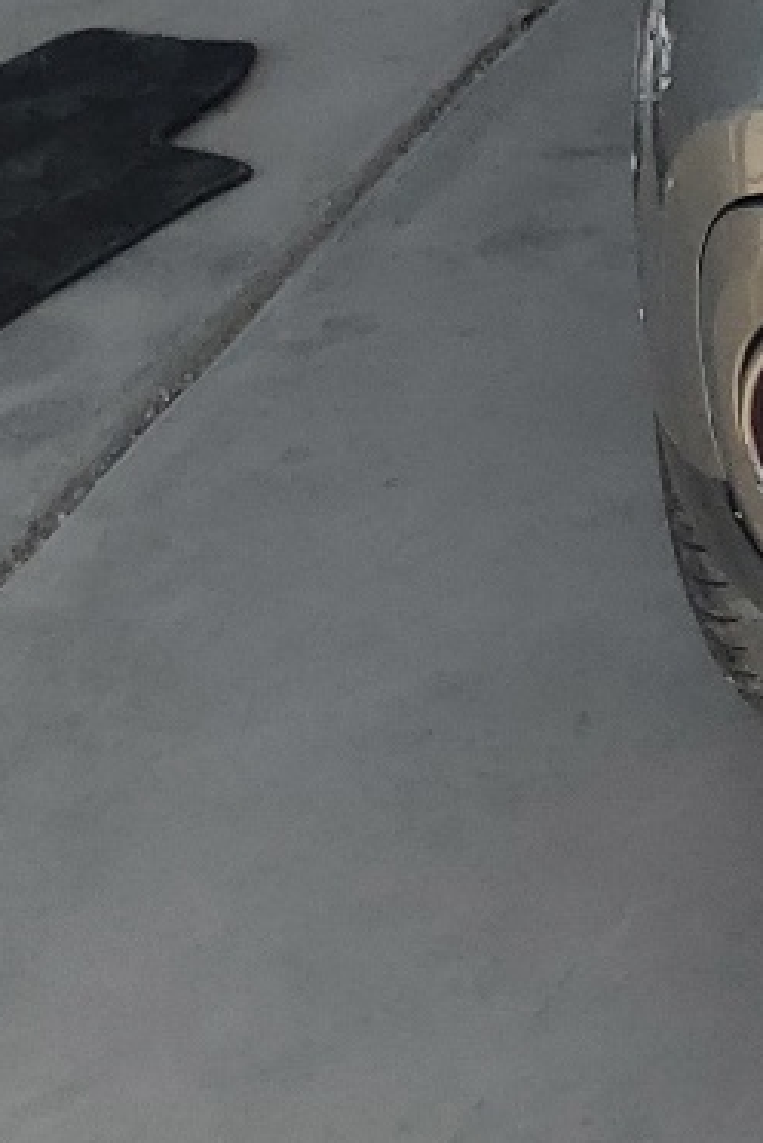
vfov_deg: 16.0
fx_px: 3684
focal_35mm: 116
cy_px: -637
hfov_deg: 9.2
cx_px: 2344
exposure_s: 1/1667
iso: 50
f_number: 1.5
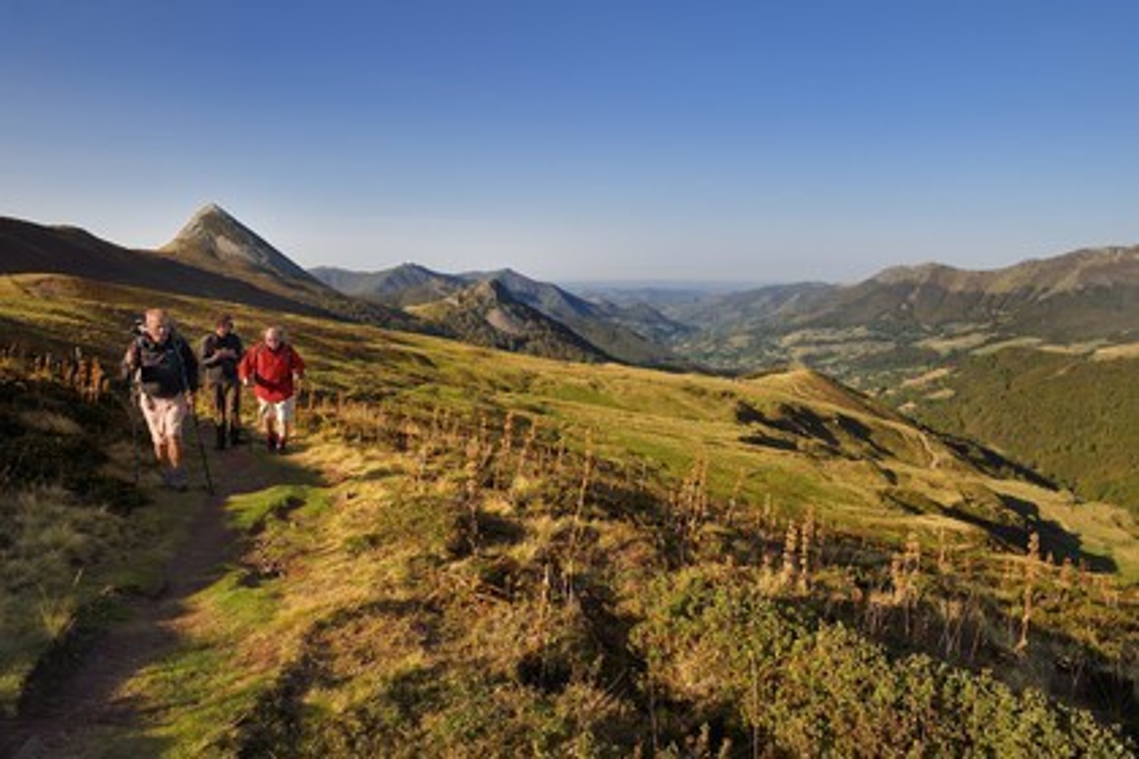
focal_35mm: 24
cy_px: 380
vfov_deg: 53.1
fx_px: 759
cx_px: 570
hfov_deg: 73.7
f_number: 13
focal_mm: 24
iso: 200
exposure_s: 1/320
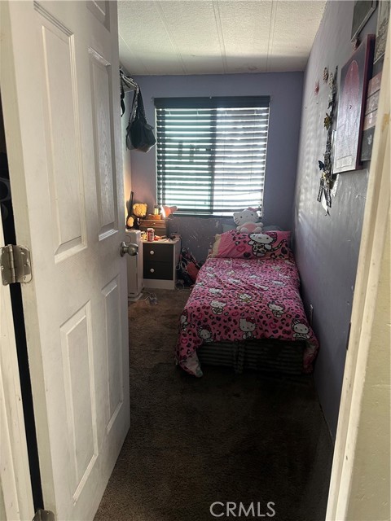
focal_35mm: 24
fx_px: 361
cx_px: 196
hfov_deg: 56.8
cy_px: 260
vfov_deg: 71.6
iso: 320
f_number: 1.78
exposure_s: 1/60
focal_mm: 6.86
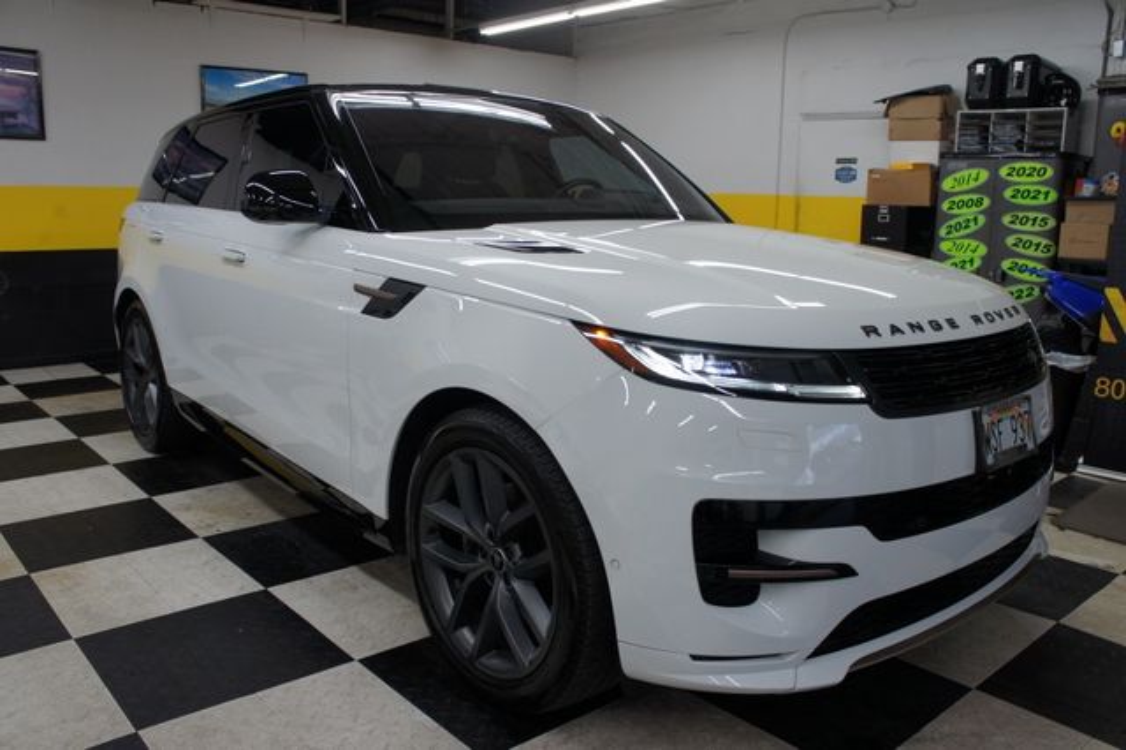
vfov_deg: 47.9
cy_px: 375
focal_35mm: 27
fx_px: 844
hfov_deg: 67.4
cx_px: 563
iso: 200
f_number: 4.5
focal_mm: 18
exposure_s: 1/40
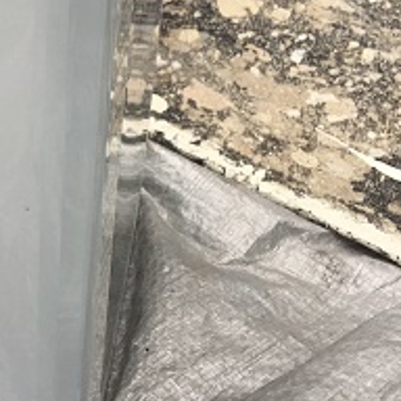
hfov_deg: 20.0
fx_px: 1048
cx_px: -113
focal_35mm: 80
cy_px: 63
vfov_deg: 21.3
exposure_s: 1/120
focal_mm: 4.15
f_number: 2.2
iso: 40
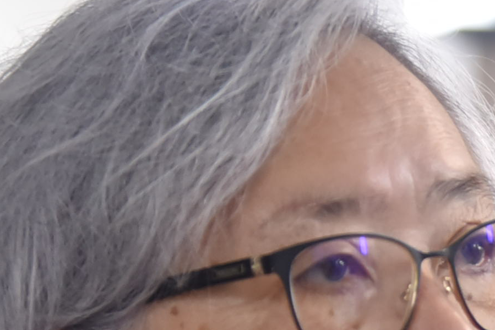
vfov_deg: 4.8
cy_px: 588
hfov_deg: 7.3
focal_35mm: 281
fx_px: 3863
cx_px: 464
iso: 1250
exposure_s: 1/250
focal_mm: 56
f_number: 2.8
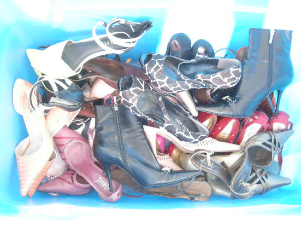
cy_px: 107
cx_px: 156
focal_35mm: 43
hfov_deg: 43.9
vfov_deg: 33.6
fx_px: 374
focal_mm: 7.9
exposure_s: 1/59.4
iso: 398
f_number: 2.8
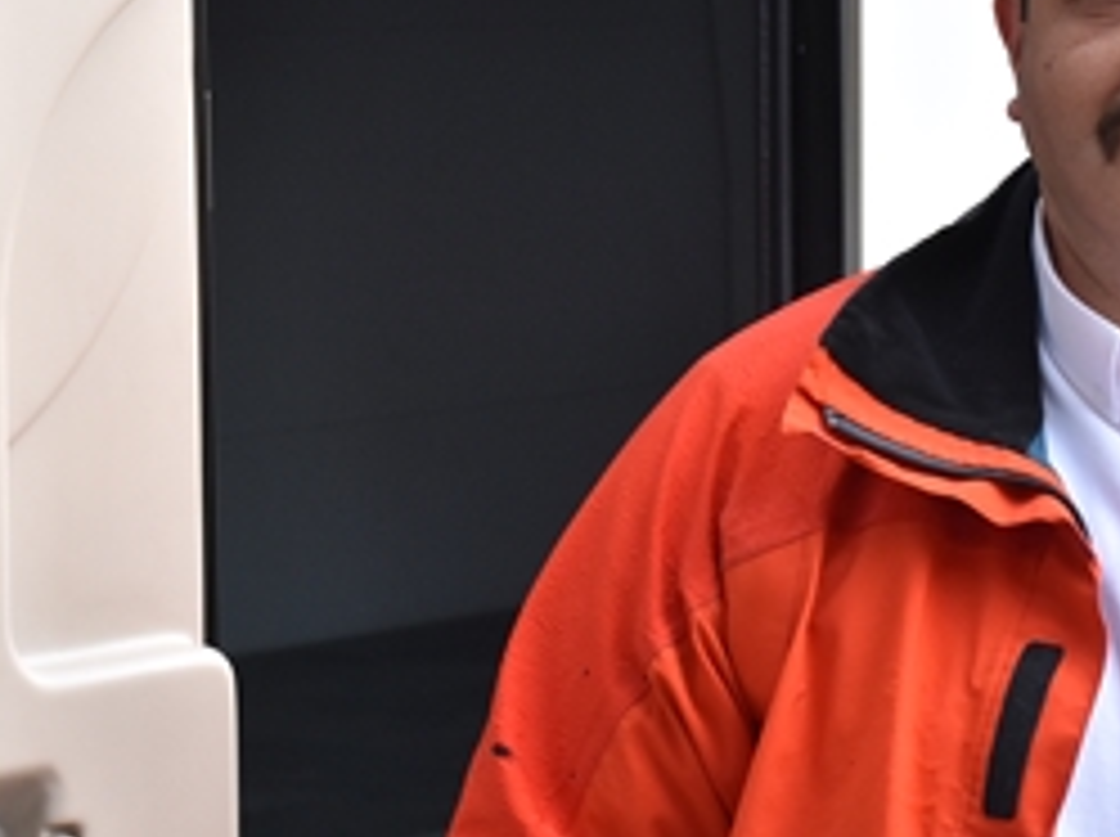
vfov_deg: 8.2
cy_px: 324
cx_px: 823
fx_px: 5848
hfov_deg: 10.9
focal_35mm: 181
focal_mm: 52
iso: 800
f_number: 8
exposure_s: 1/250
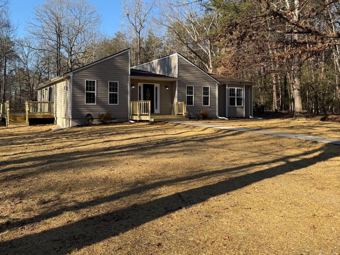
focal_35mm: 31
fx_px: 304
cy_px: 104
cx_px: 155
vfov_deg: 45.2
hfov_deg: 58.3
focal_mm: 6.76
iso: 80
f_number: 1.78
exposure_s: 1/2053
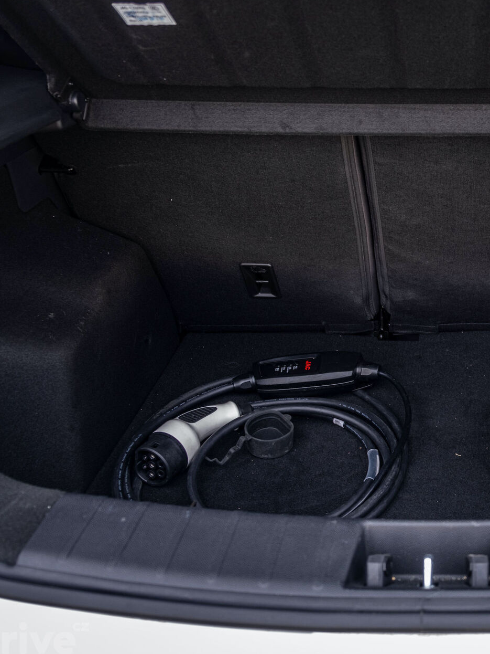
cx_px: 457
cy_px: 333
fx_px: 755
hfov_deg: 33.7
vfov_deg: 46.8
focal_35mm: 40
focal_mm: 18
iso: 400
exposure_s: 1/60
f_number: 2.8
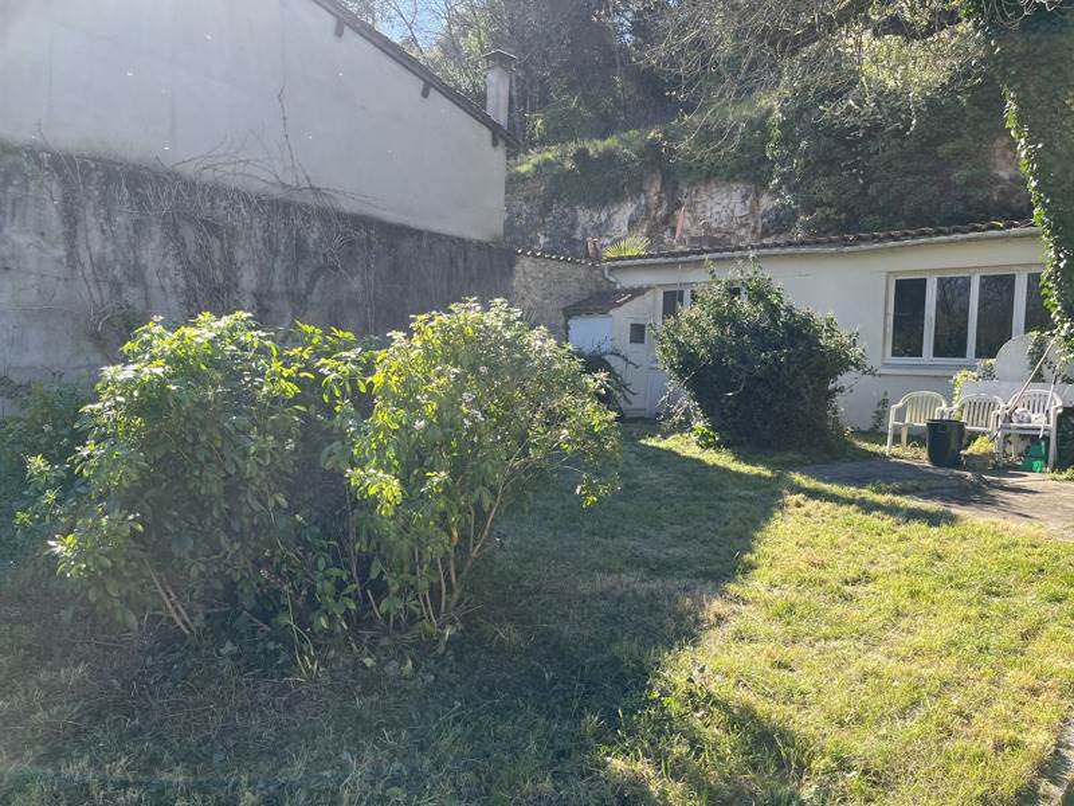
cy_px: 403
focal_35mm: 26
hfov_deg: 67.3
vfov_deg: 53.1
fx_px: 807
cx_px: 537
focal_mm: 5.1
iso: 50
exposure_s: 1/878
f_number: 1.6
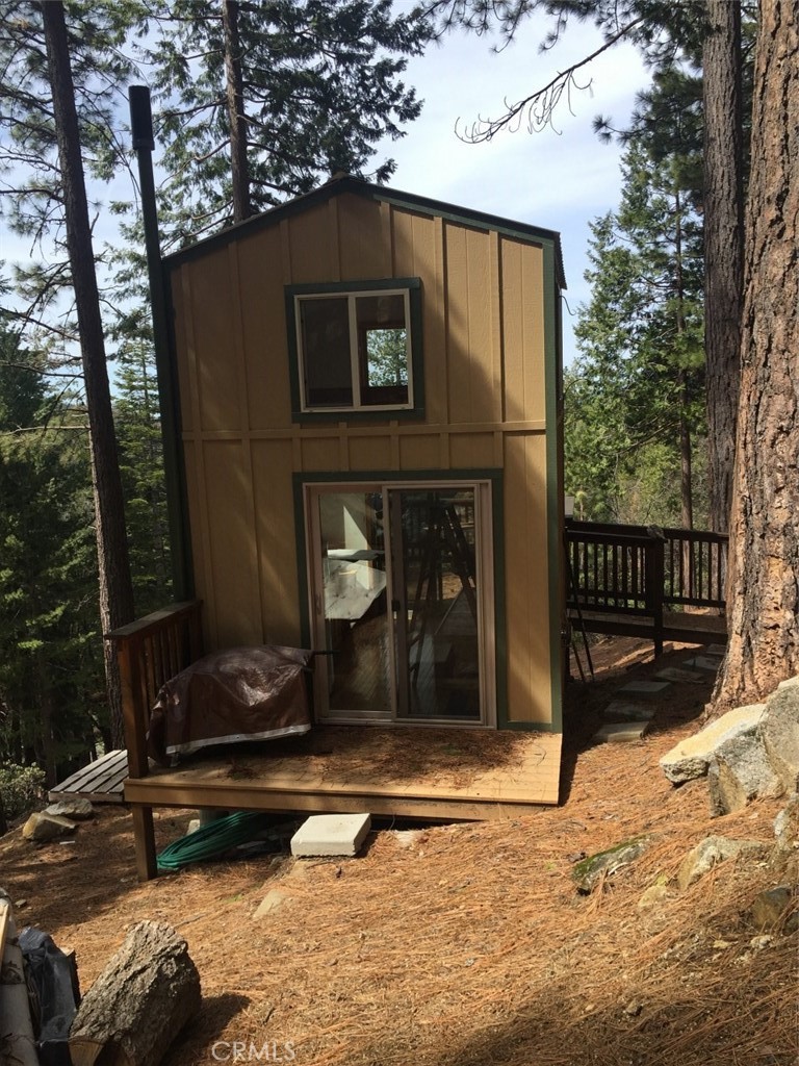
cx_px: 400
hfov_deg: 48.2
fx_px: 892
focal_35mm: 29
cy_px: 533
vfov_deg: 61.7
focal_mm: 4.15
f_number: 2.2
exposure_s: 1/1099
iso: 32
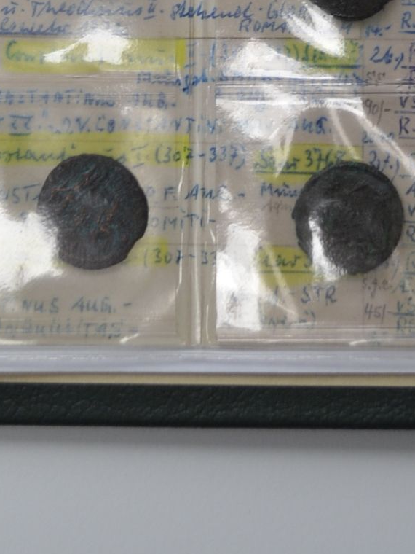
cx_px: 342
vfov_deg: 13.3
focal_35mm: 140
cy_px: -270
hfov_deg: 10.6
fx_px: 2238
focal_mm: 30
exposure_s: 1/60
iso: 400
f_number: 5.6
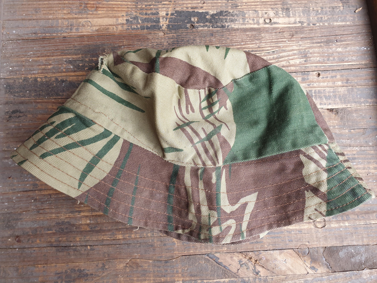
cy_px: 142
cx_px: 188
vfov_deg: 53.1
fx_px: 283
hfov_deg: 67.3
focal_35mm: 26
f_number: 2.4
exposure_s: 1/100
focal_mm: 4.3
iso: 80
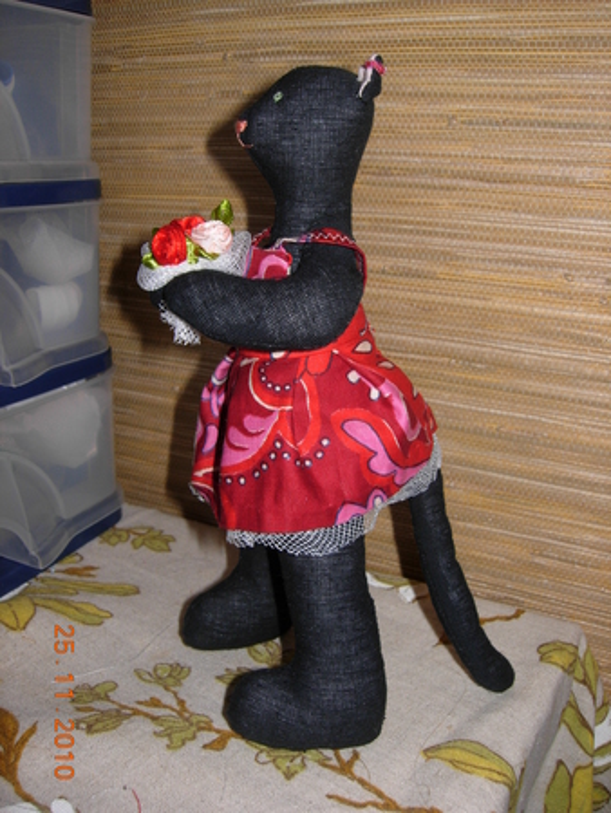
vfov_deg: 51.3
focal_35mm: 36
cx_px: 306
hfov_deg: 39.7
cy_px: 406
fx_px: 846
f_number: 3.8
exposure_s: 1/45.2
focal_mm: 7.5
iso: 50
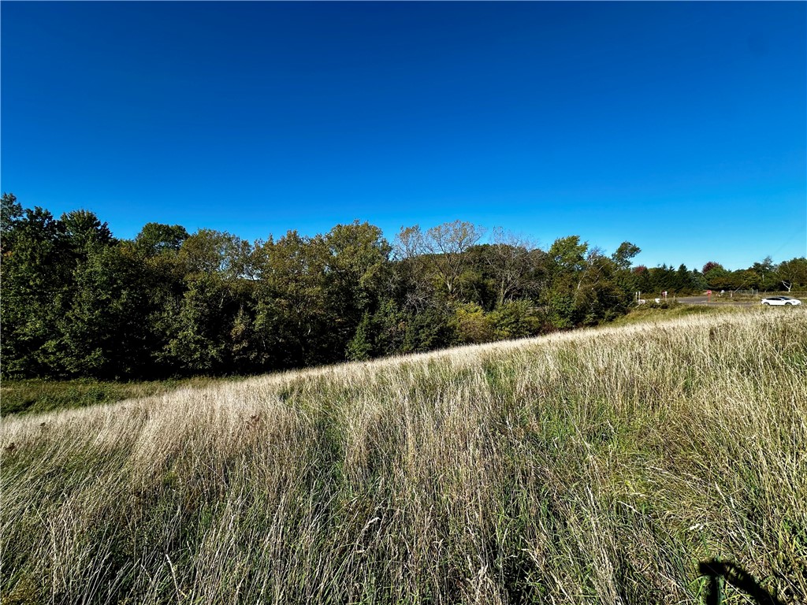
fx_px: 326
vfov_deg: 85.7
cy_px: 302
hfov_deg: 102.1
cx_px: 404
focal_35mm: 14
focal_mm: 2.22
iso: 50
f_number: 2.2
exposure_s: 1/1401
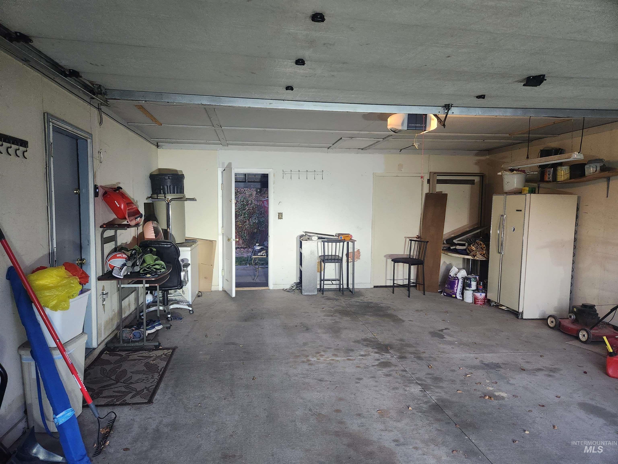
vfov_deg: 58.9
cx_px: 309
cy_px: 232
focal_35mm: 23
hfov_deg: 73.9
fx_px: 411
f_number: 1.8
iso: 640
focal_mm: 5.4
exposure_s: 1/120
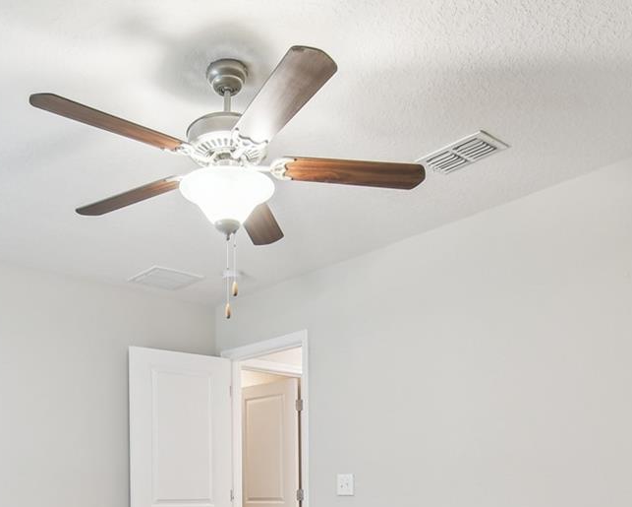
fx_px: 655
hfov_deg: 51.2
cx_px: 254
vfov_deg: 38.1
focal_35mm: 35
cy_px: 493
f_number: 7.1
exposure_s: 1/2
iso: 100
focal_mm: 10
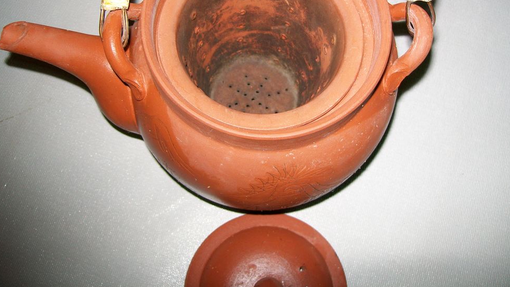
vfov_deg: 30.9
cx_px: 256
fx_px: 514
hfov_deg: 52.8
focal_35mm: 38
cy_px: 94
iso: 64
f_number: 2.7
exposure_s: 1/60
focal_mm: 6.1
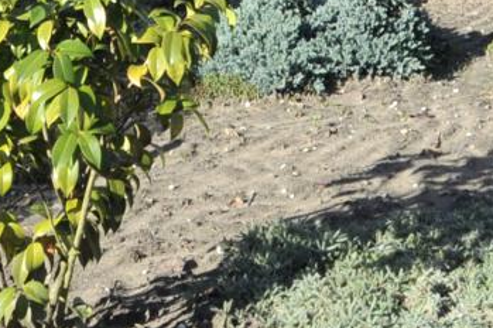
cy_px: -426
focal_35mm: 132
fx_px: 1805
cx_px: 453
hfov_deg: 15.4
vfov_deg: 9.4
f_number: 9
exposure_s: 1/250
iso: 200
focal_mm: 15
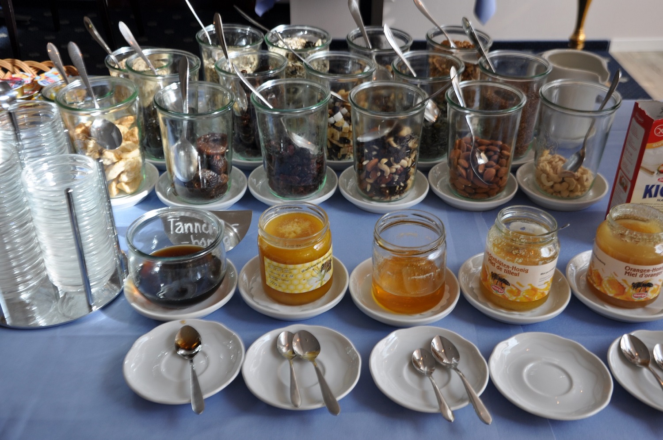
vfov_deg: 34.1
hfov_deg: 49.6
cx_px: 332
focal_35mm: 39
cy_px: 220
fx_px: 717
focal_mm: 26
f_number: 6.3
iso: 200
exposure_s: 1/40
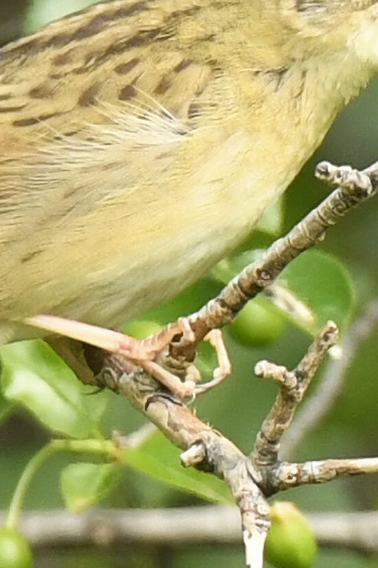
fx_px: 27635
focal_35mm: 1754
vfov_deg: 1.2
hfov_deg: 0.8
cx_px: 341
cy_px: 182
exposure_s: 1/200
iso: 500
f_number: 7.1
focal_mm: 600
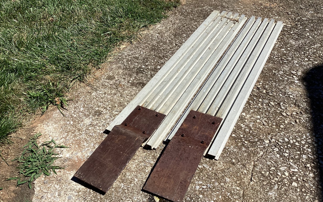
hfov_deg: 58.1
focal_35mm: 33
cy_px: 114
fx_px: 291
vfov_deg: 38.3
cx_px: 162
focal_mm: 3.3
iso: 25
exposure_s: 1/1698
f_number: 2.4
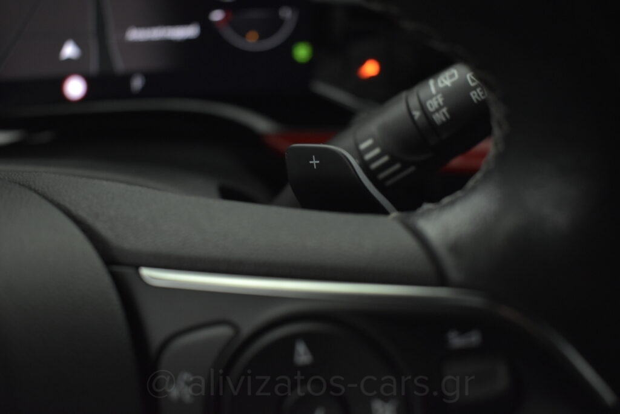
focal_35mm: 36
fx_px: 620
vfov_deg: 36.9
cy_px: 207
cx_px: 310
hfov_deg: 53.1
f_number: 4
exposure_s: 1/125
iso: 1600
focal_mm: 24
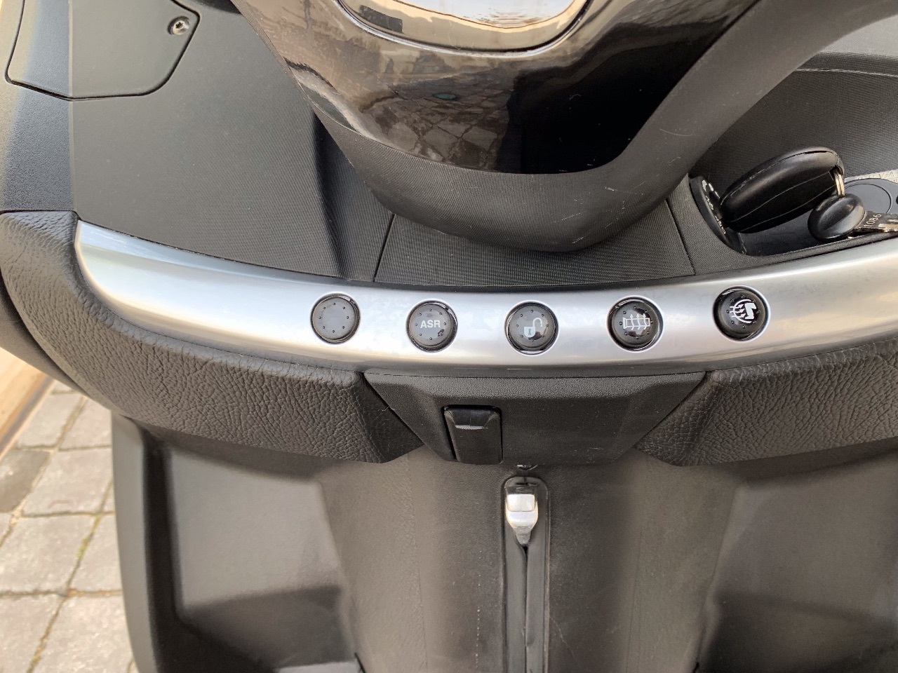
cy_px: 336
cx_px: 449
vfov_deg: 53.1
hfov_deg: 67.3
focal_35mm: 26
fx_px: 674
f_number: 1.8
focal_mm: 4.25
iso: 32
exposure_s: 1/122
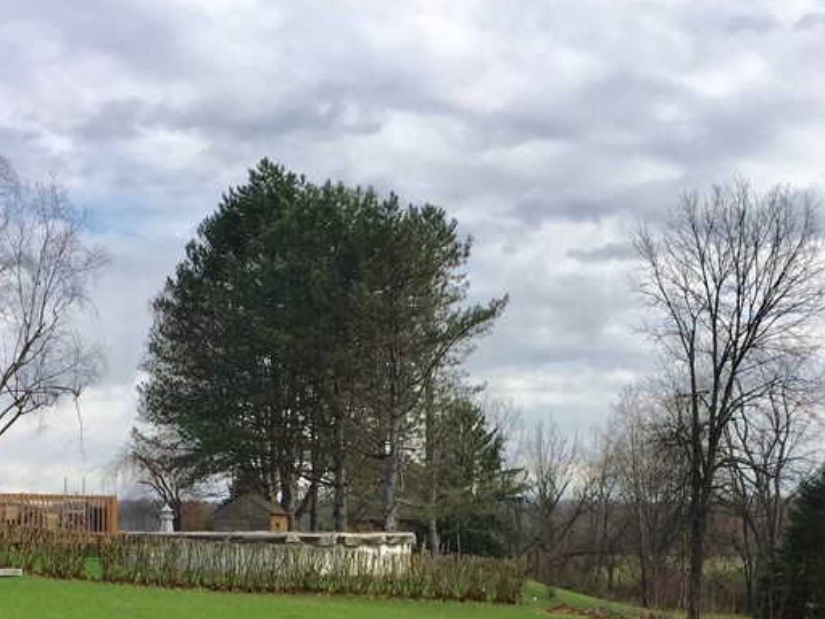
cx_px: 395
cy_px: 595
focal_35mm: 58
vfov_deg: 24.3
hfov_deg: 33.2
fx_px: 1382
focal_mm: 4.15
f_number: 2.2
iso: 32
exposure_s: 1/1980
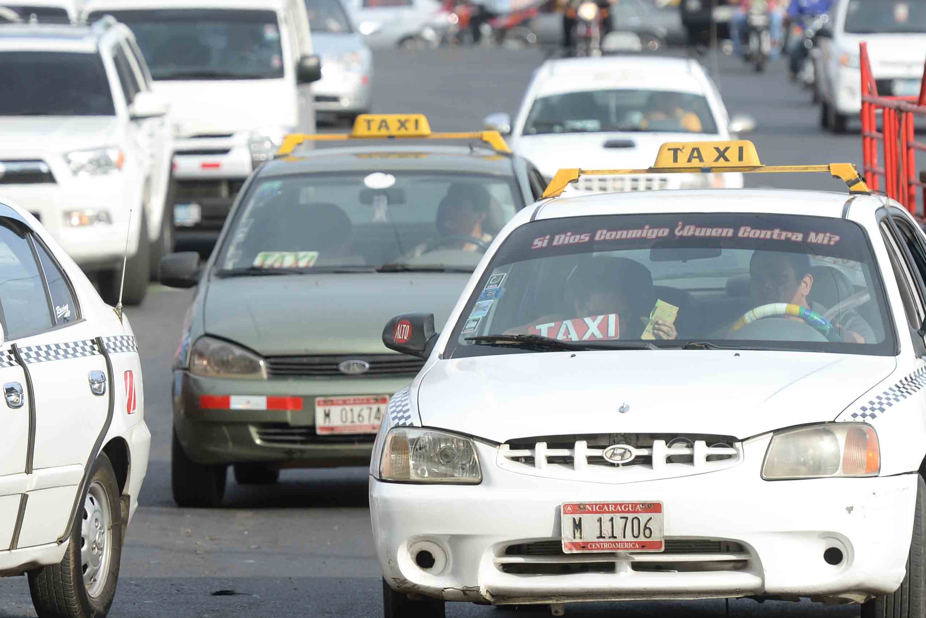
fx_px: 10264
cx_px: 281
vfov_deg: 3.4
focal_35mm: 399
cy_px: 232
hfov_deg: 5.2
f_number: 4.5
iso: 200
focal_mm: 170
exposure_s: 1/640
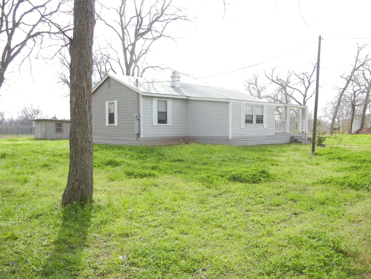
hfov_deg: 60.0
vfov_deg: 46.8
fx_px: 322
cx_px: 186
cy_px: 140
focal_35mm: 30
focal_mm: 5.4
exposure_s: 1/557
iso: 160
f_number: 3.5
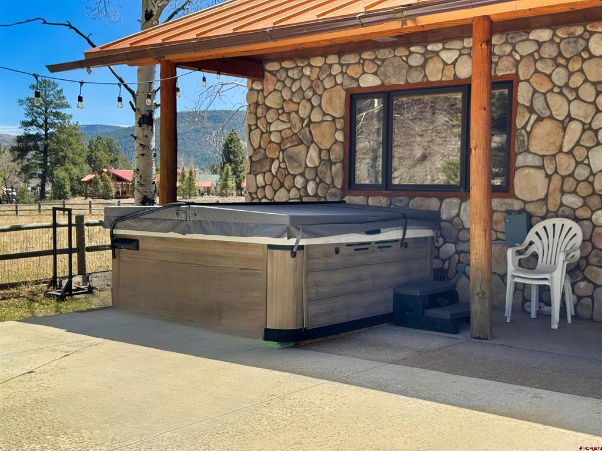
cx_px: 301
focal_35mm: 48
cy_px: 226
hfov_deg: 39.7
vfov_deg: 30.3
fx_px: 835
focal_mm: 6.76
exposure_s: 1/2110
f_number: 1.78
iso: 64
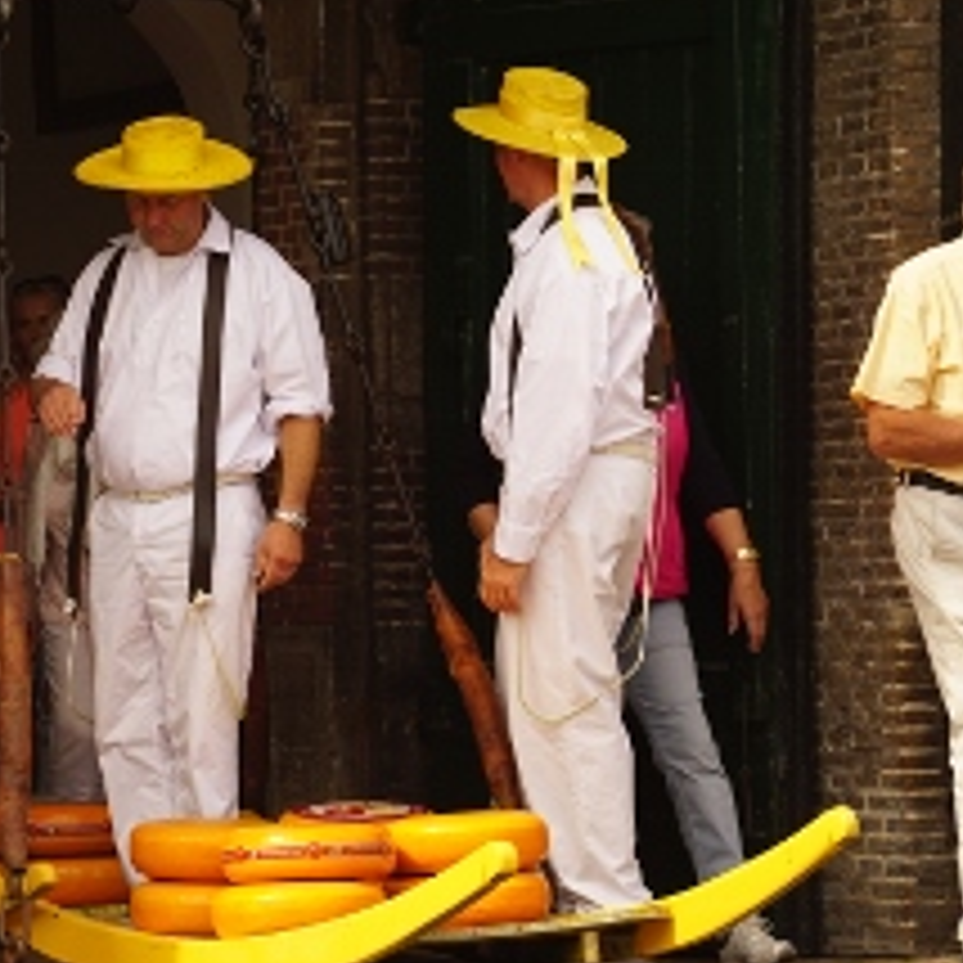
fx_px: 5627
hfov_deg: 9.7
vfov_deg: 9.8
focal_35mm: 179
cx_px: 86
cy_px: 434
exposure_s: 1/160
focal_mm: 75
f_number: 7.1
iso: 100
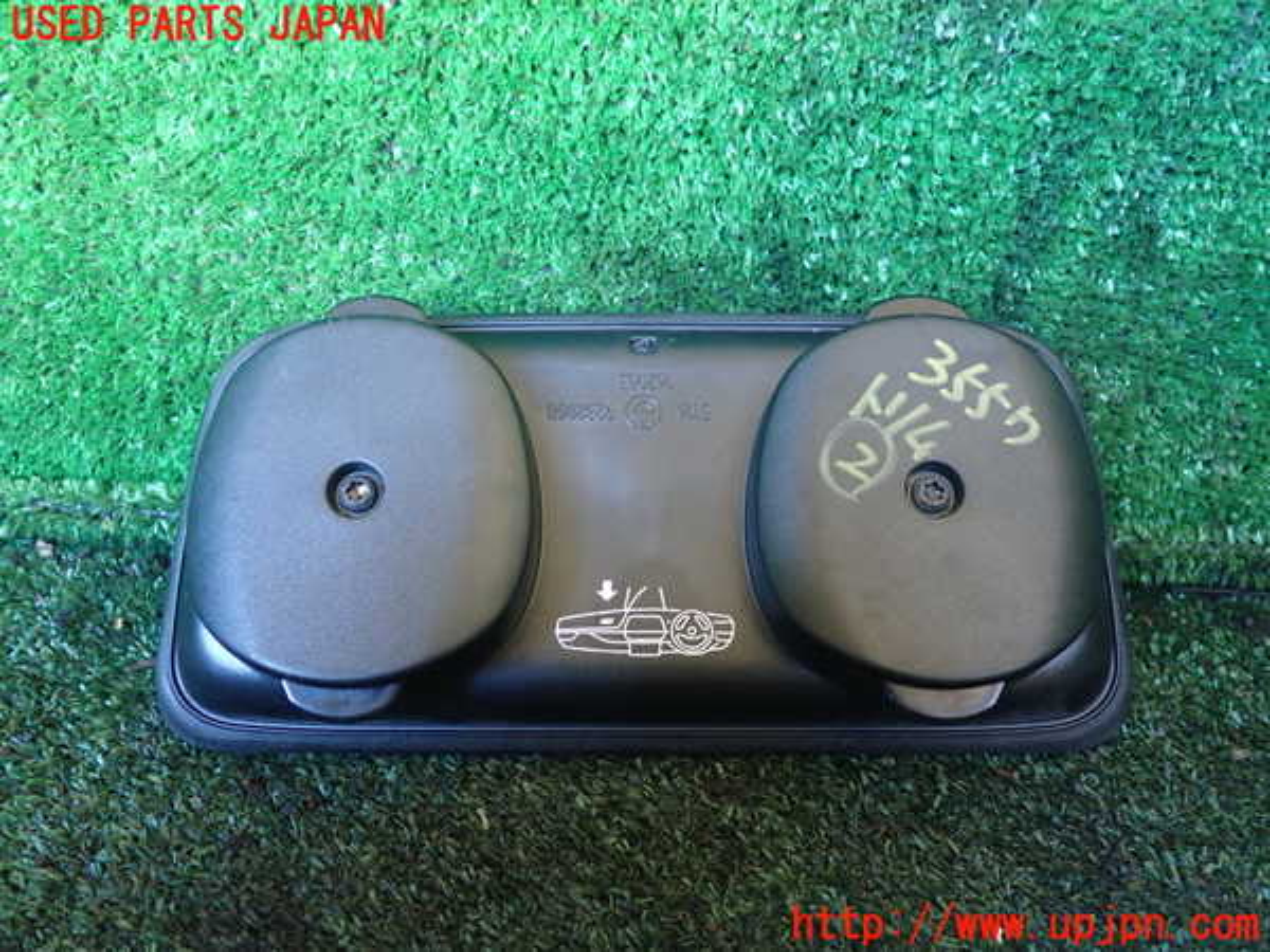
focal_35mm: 30
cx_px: 635
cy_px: 476
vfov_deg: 46.8
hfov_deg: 60.0
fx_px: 1101
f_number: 2.3
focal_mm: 5.4
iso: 800
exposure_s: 1/30
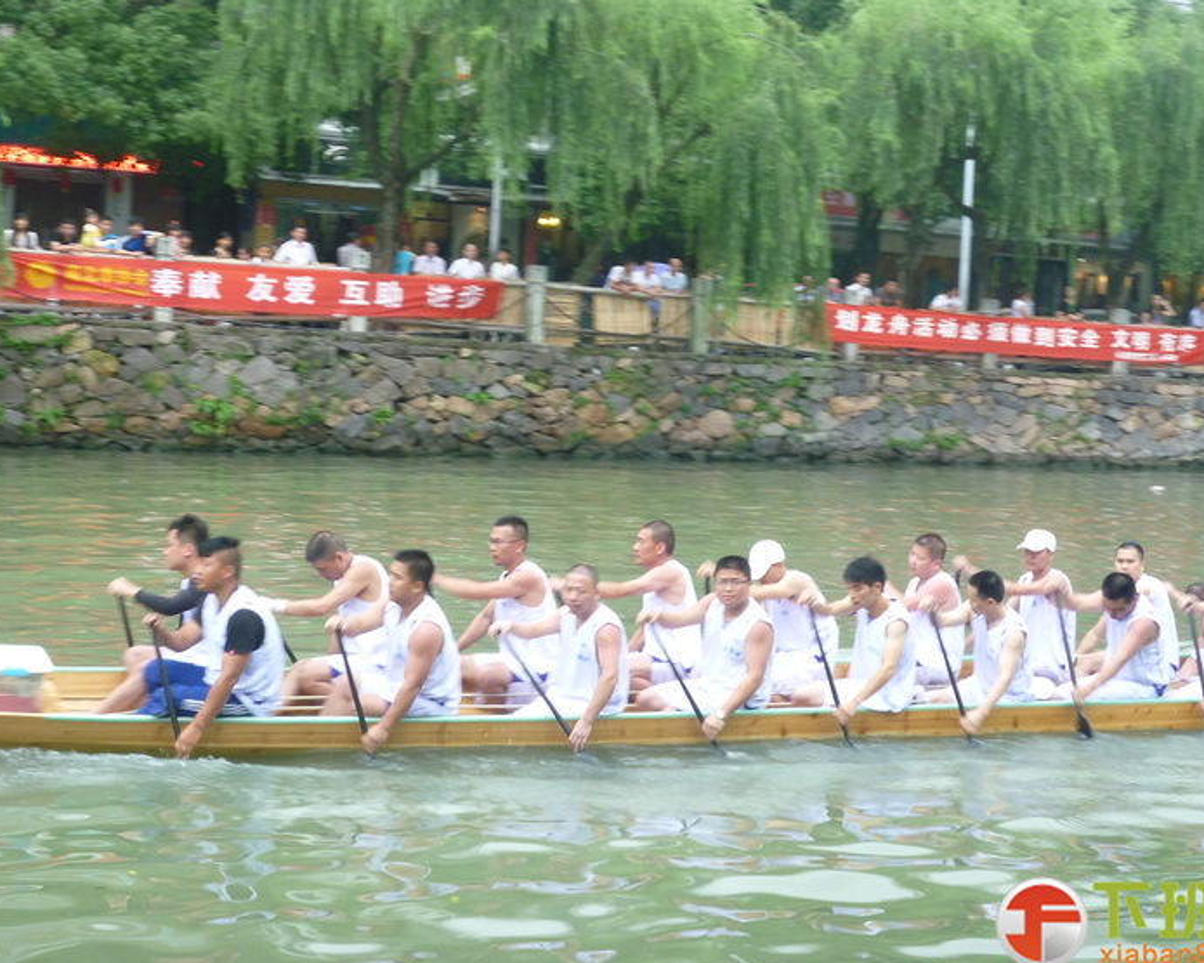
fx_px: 2031
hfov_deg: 33.0
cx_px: 638
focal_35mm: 57
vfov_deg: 26.7
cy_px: 487
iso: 200
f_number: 5.2
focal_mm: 9.5
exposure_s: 1/40
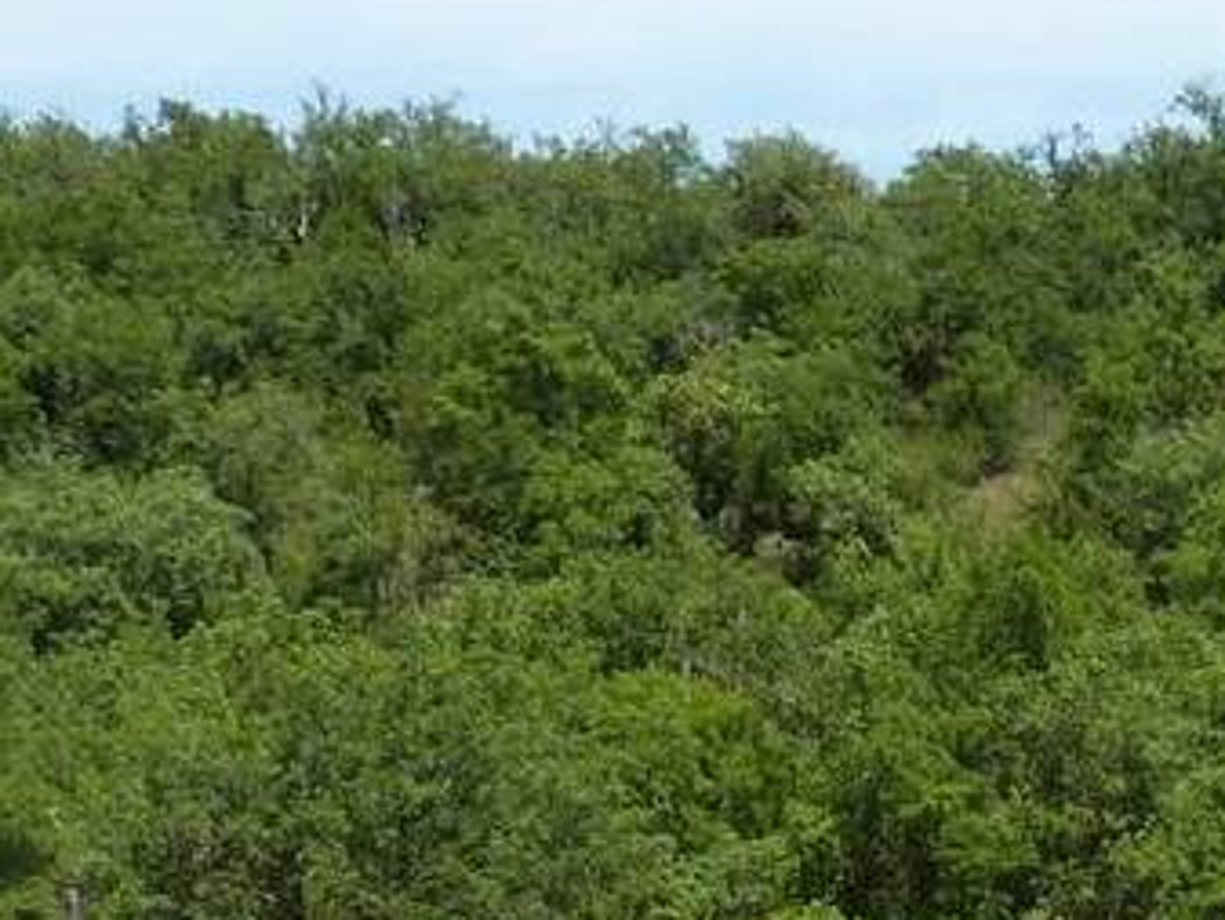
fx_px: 4496
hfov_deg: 15.2
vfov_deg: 11.5
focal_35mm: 127
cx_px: 1298
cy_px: 995
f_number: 5.6
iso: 100
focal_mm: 6.1
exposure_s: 1/400
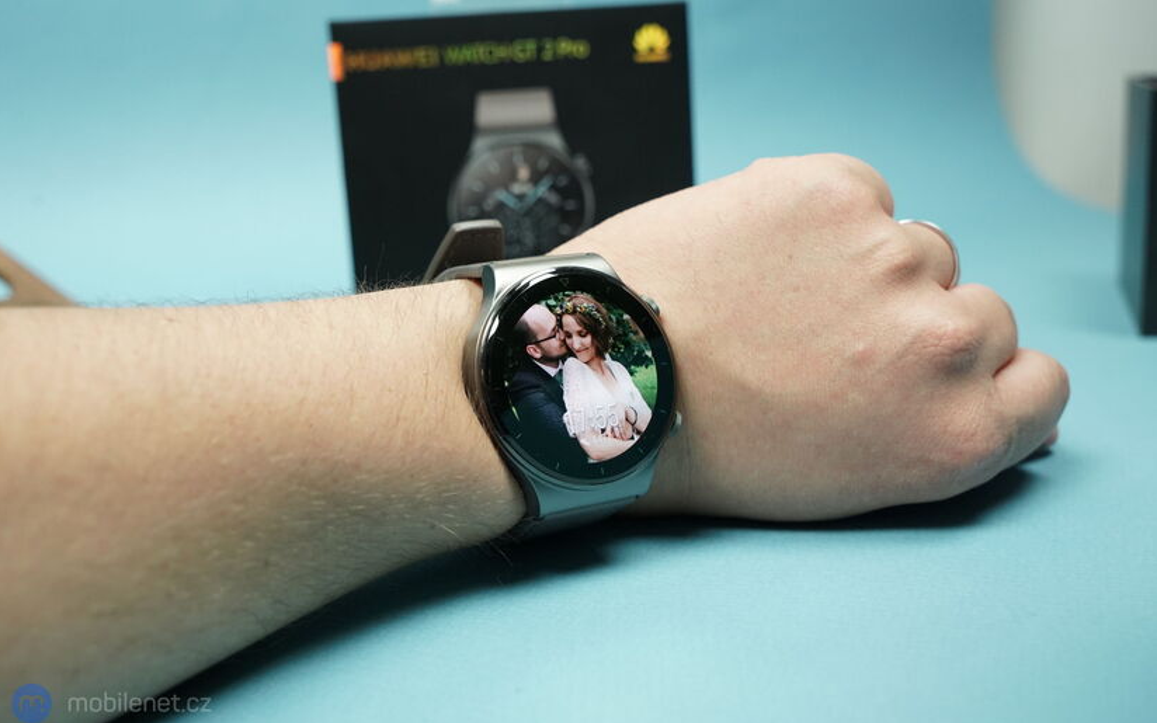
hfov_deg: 47.2
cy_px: 352
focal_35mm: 42
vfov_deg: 30.5
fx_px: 1324
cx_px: 577
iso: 3200
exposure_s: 1/160
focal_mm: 41
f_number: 7.1
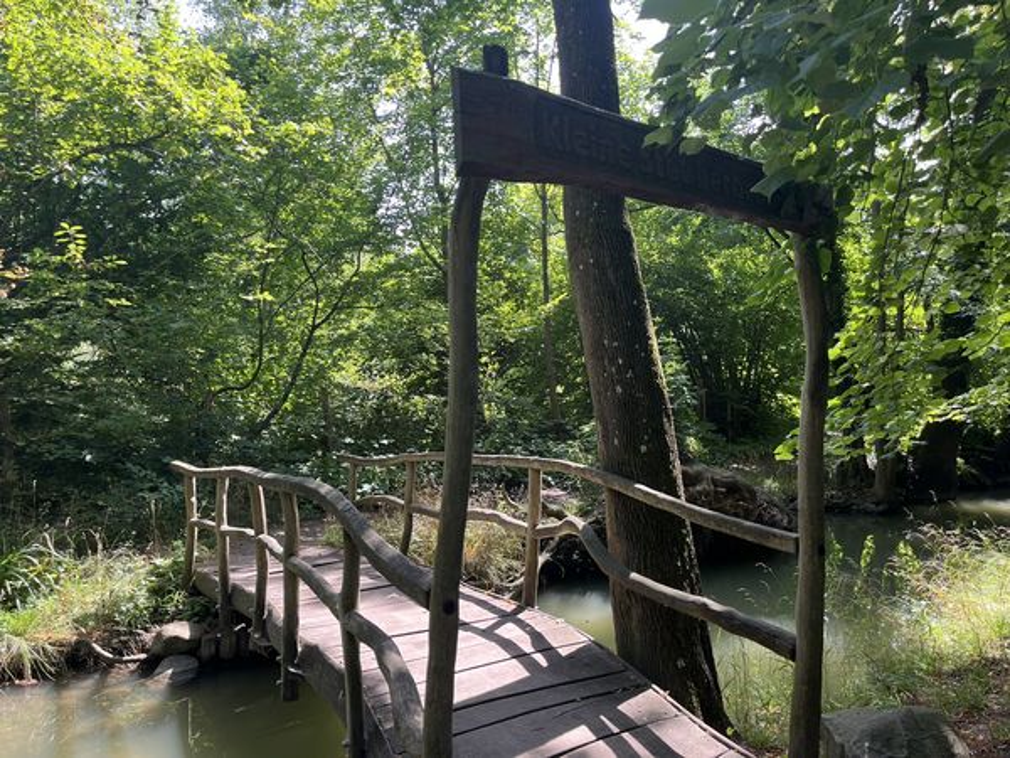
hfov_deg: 67.3
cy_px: 379
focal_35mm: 26
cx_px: 505
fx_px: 759
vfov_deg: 53.1
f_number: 1.6
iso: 40
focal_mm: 5.1
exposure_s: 1/170
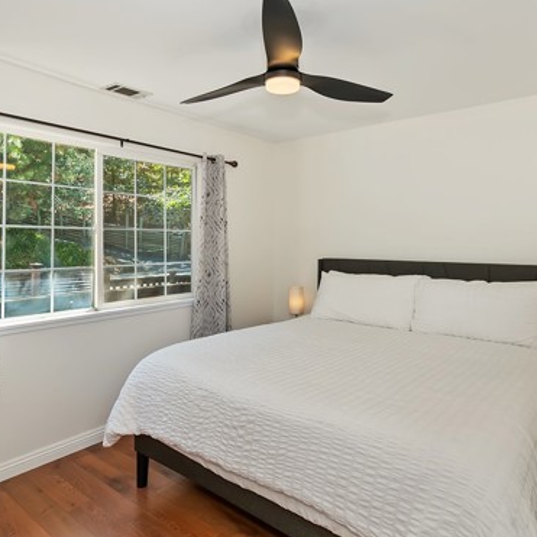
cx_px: 282
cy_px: 251
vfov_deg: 69.6
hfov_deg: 69.6
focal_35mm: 22
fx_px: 386
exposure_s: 1/30
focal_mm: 10
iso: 250
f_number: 8
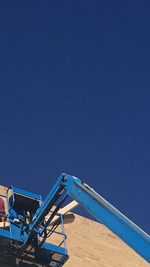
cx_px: 94
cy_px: 647
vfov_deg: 11.1
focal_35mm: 162
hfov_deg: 7.5
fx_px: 1146
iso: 25
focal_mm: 4.15
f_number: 2.2
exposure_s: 1/2653
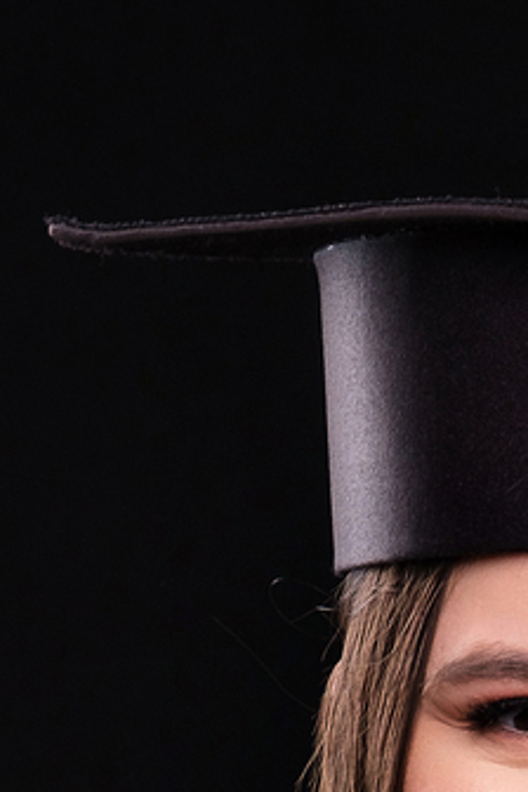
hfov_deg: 3.0
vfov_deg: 4.4
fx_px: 10031
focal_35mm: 456
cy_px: 2093
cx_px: 622
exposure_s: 1/160
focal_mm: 56.5
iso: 160
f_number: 5
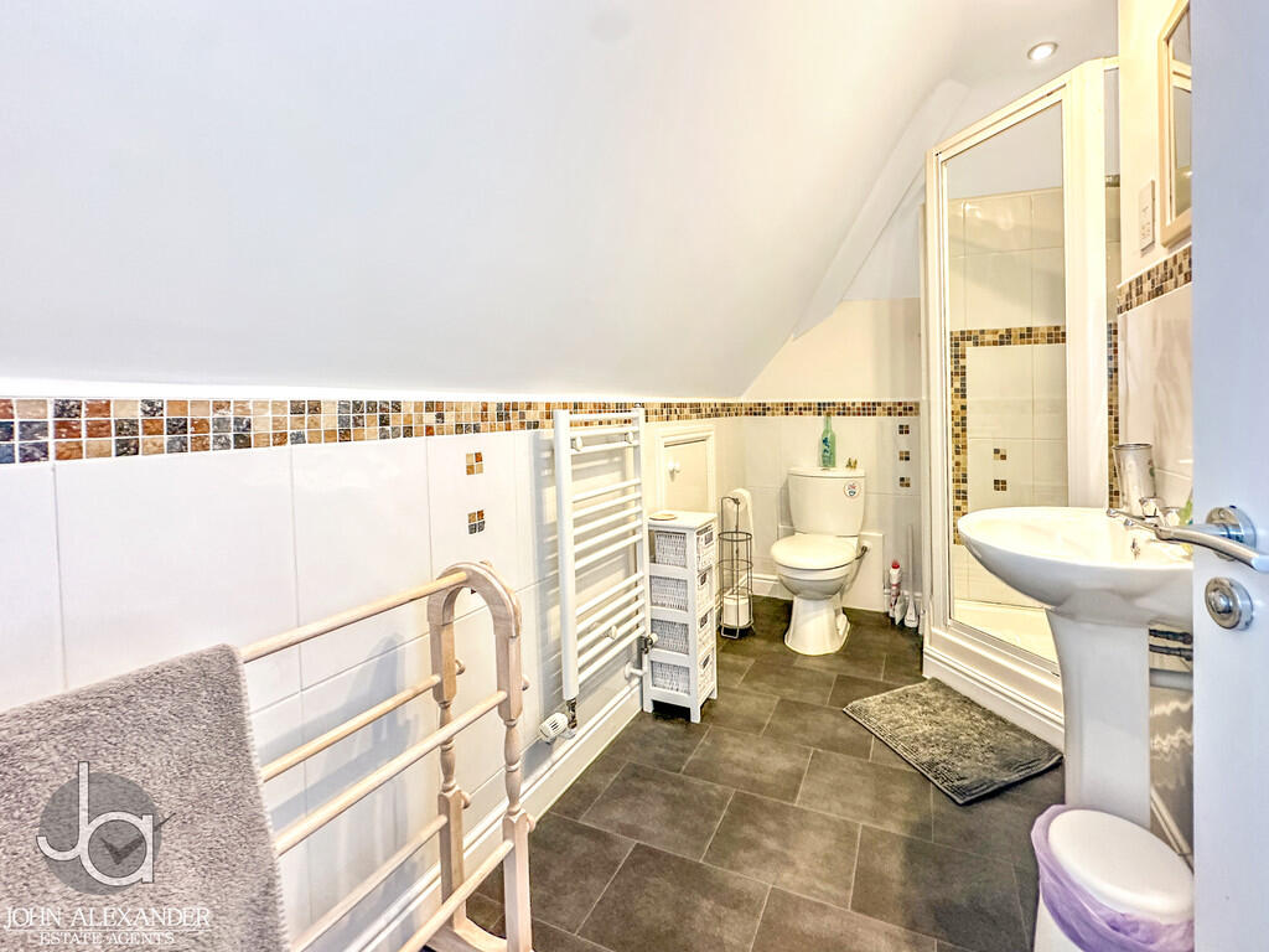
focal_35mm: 14
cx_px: 634
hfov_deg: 102.1
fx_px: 513
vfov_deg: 85.7
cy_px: 476
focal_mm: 2.22
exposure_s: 1/50
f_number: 2.2
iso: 250
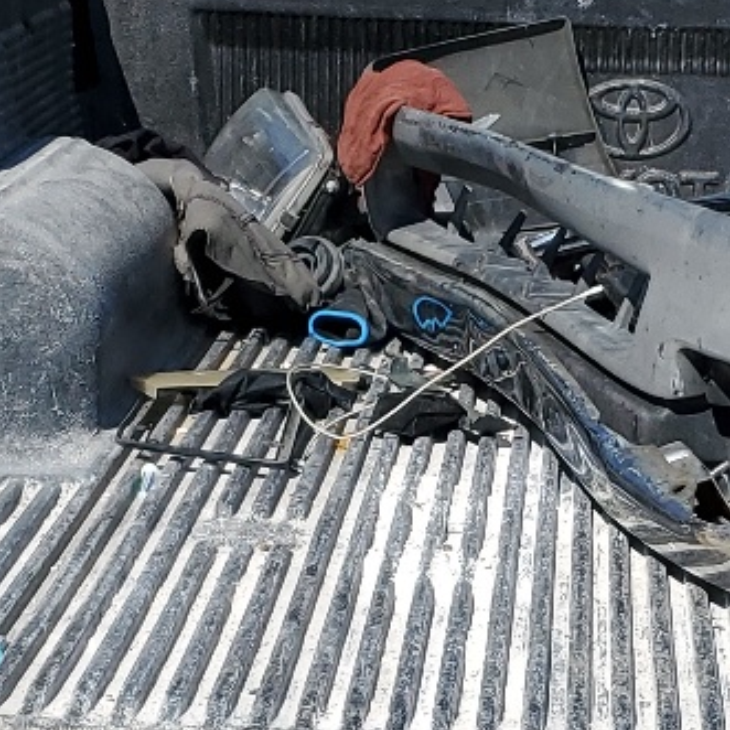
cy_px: 540
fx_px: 2648
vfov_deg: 15.6
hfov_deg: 15.5
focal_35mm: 111
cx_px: 626
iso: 50
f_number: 1.5
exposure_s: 1/5000
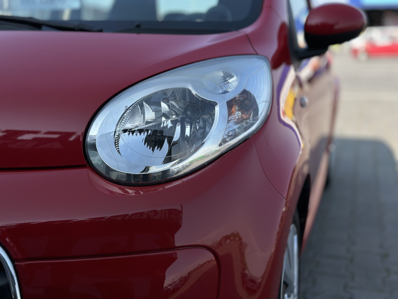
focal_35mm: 48
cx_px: 199
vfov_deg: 30.3
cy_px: 150
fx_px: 552
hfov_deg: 39.7
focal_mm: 6.86
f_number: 1.78
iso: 80
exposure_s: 1/3731
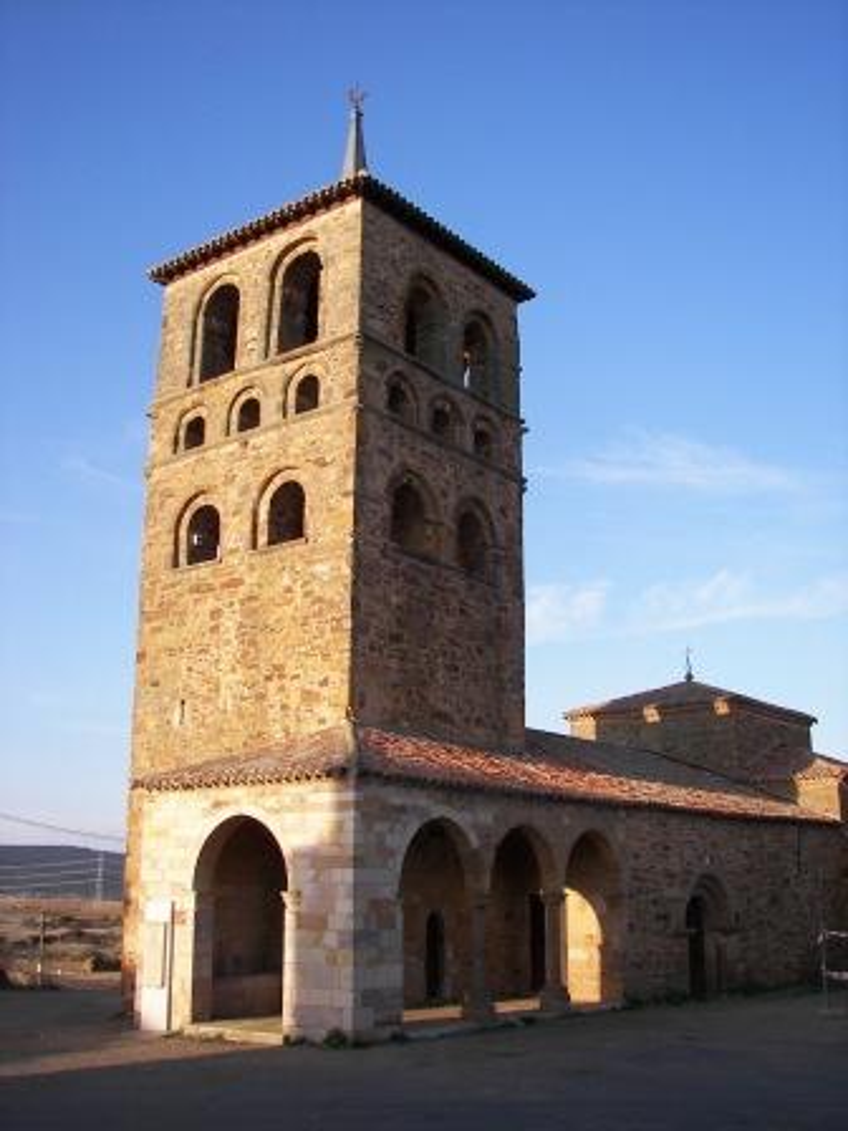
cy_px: 566
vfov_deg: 51.4
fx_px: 1176
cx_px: 424
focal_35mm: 36
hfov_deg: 39.7
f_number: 2.8
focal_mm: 6
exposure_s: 1/320
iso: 50
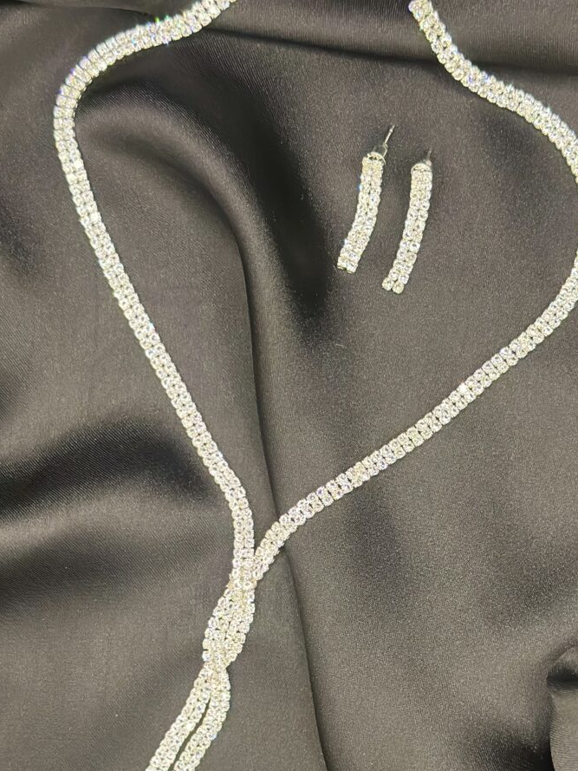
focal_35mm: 72
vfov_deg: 26.7
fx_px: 1603
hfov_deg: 20.4
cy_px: 577
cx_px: 329
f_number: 1.78
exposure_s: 1/40
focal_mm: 6.86
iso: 800
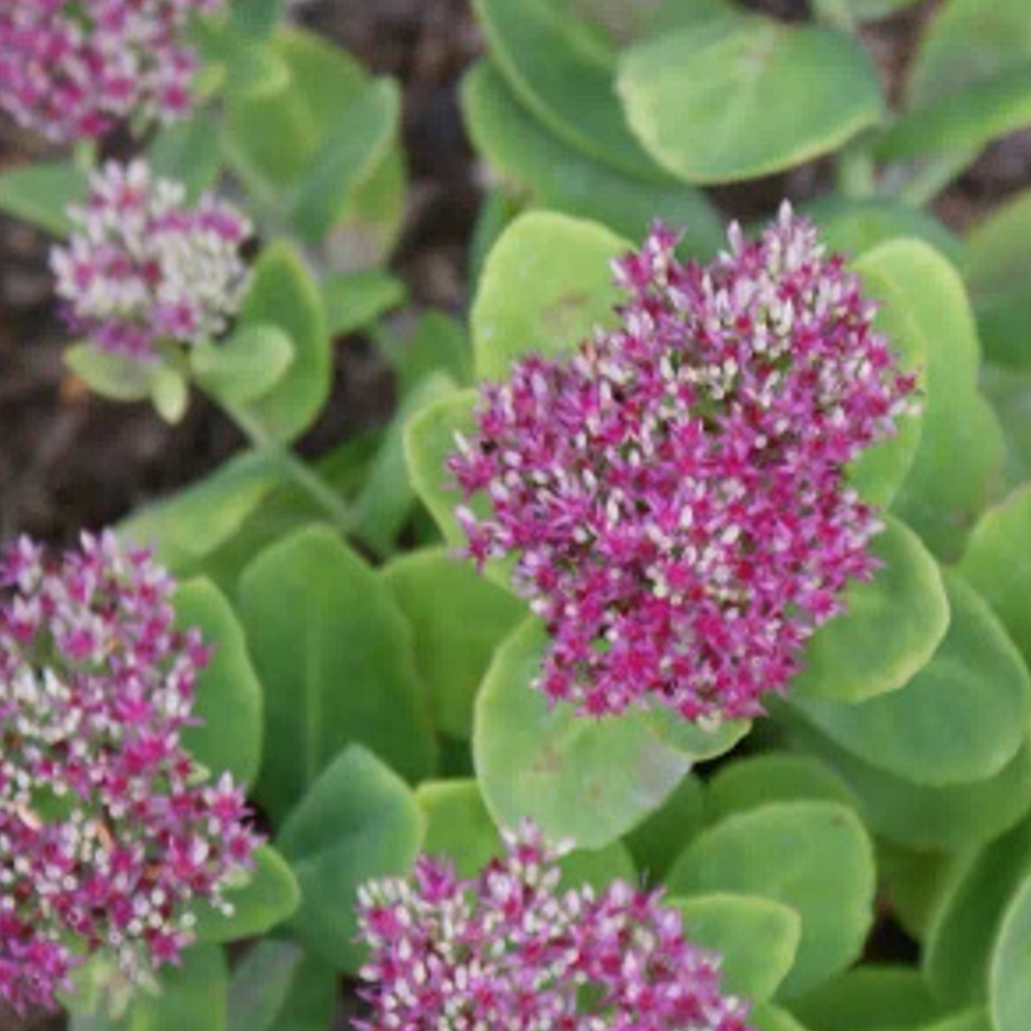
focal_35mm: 153
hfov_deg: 11.4
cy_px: 530
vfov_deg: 11.4
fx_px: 5156
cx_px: 667
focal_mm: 70
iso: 400
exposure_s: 1/100
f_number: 5.6
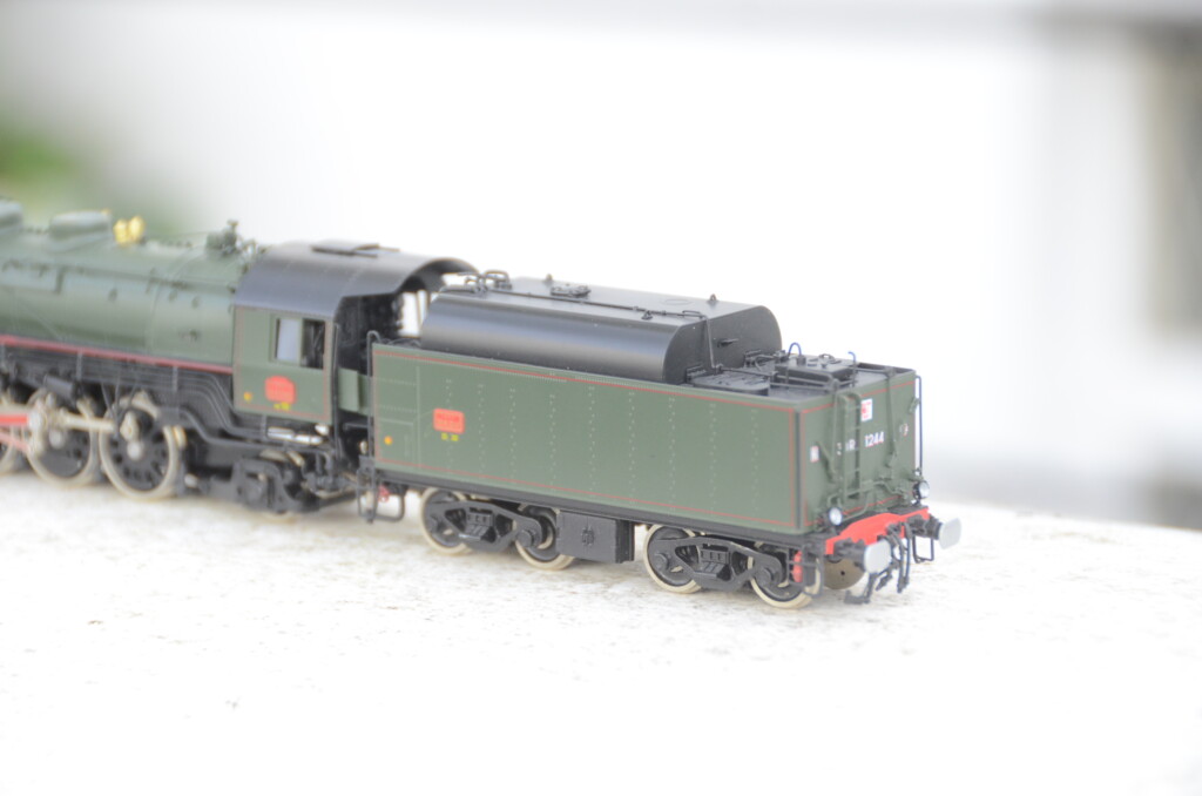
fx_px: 5247
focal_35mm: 158
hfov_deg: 13.1
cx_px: 601
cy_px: 398
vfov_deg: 8.7
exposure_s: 1/250
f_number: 5.3
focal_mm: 105
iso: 800
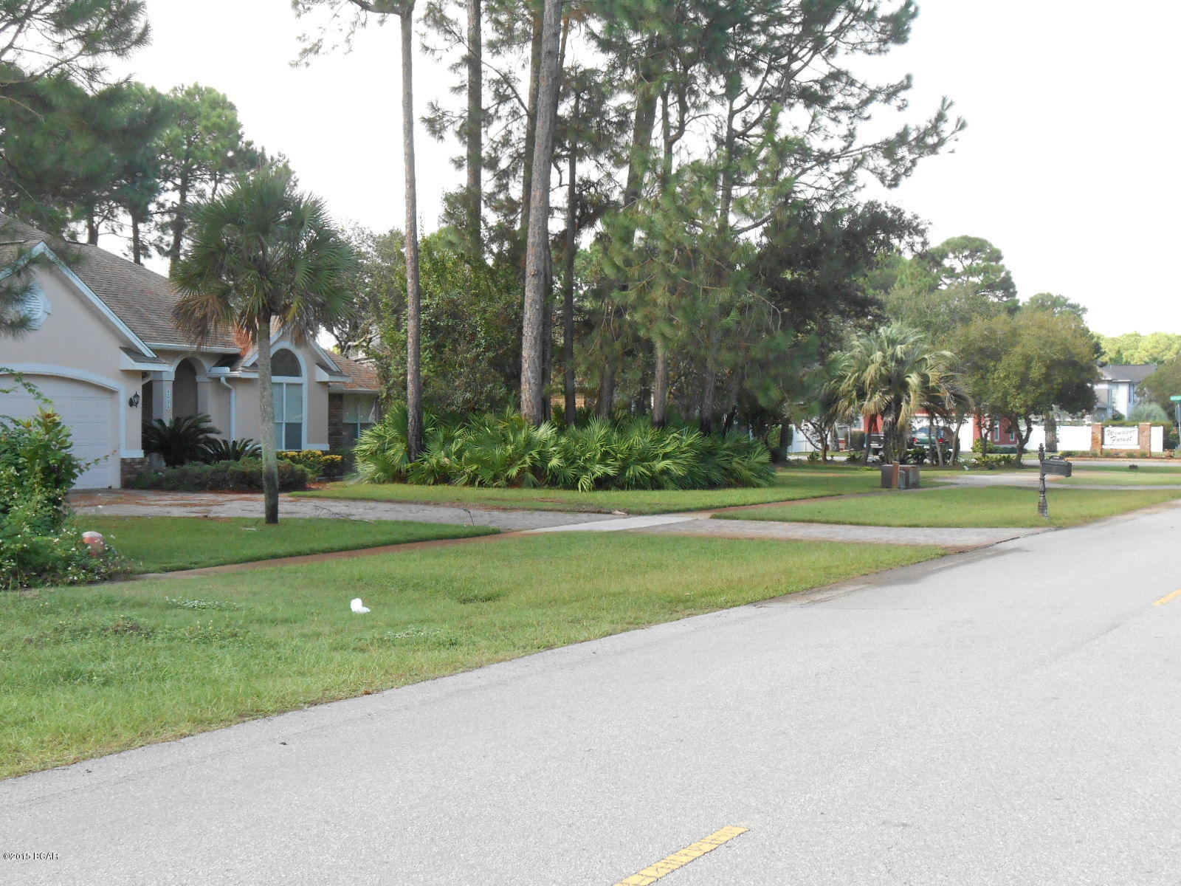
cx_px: 590
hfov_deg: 38.9
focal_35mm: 49
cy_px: 443
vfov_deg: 29.7
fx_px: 1672
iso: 250
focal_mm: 8.8
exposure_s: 1/250
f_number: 4.8
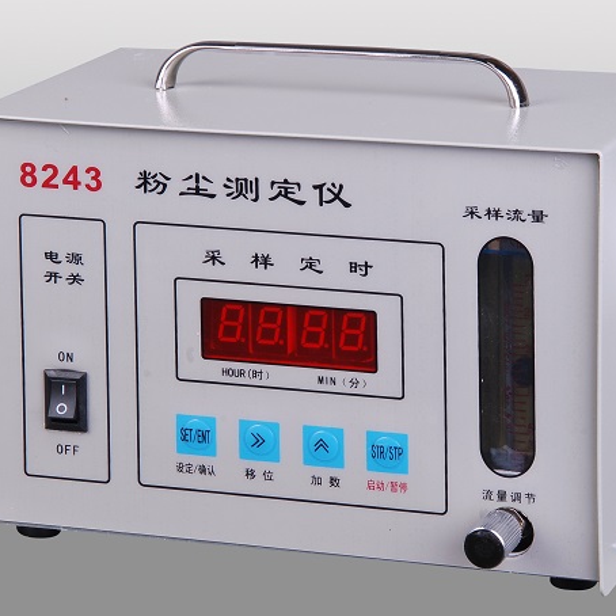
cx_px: 365
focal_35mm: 180
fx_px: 3624
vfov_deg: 9.7
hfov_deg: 9.7
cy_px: 298
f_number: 13
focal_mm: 80
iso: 100
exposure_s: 1/10
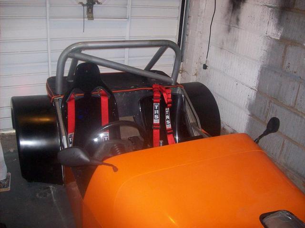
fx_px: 317
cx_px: 152
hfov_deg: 51.4
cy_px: 114
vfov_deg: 39.7
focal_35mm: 36
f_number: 2.7
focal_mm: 6
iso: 200
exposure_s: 1/64
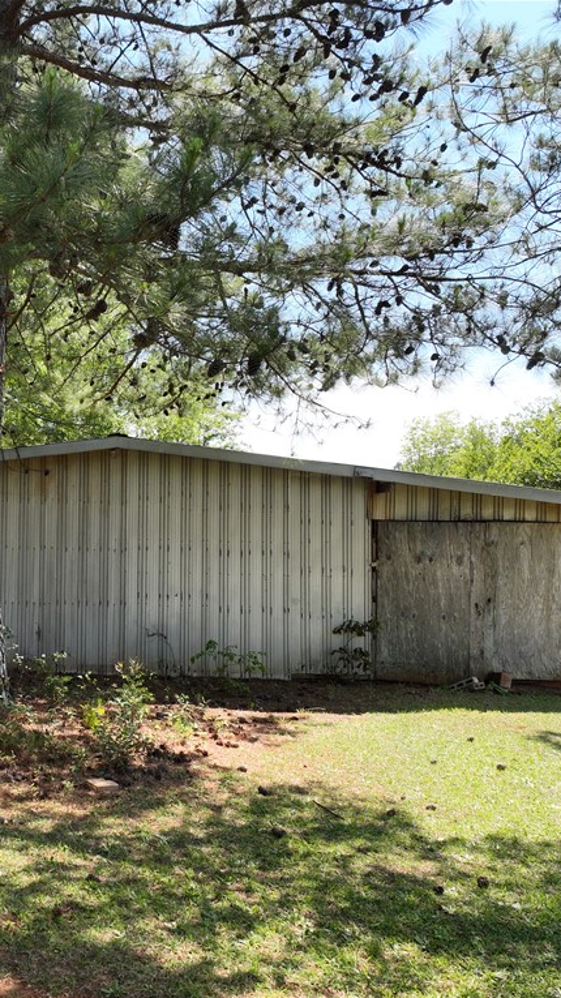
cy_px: 499
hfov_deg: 31.6
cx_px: 22
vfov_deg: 56.6
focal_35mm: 35
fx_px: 926
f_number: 2.8
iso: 270
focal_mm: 12.29
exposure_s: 1/160
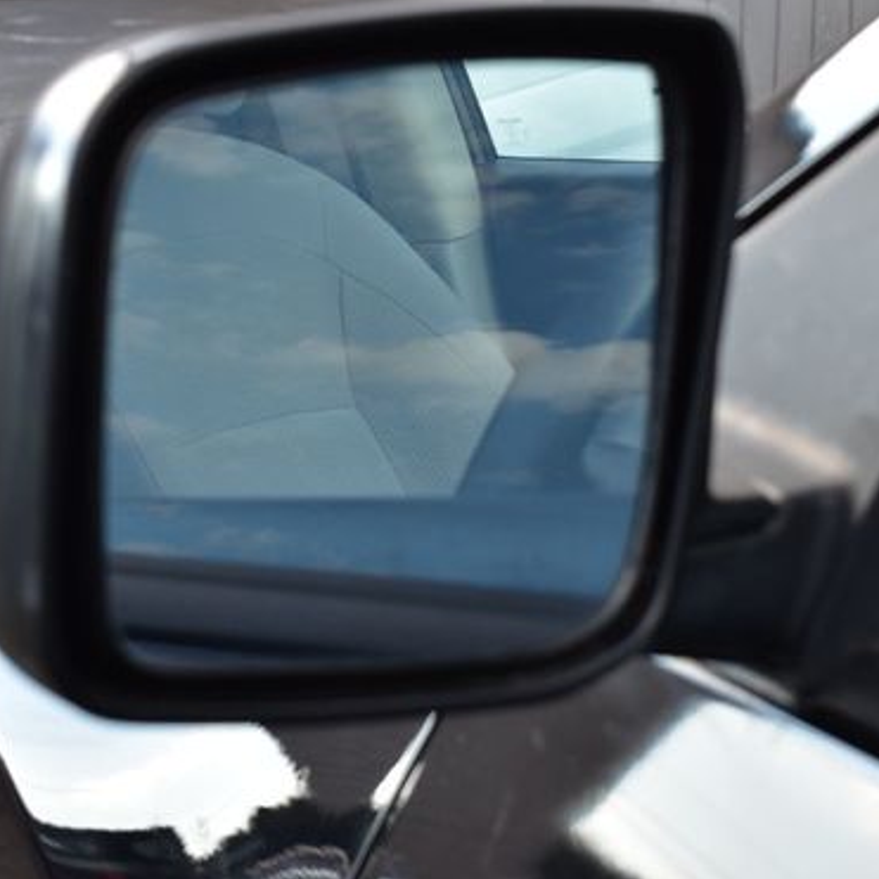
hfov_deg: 15.8
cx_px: 469
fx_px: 3160
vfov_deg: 15.8
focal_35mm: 110
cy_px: 403
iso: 400
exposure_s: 1/125
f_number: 9
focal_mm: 50
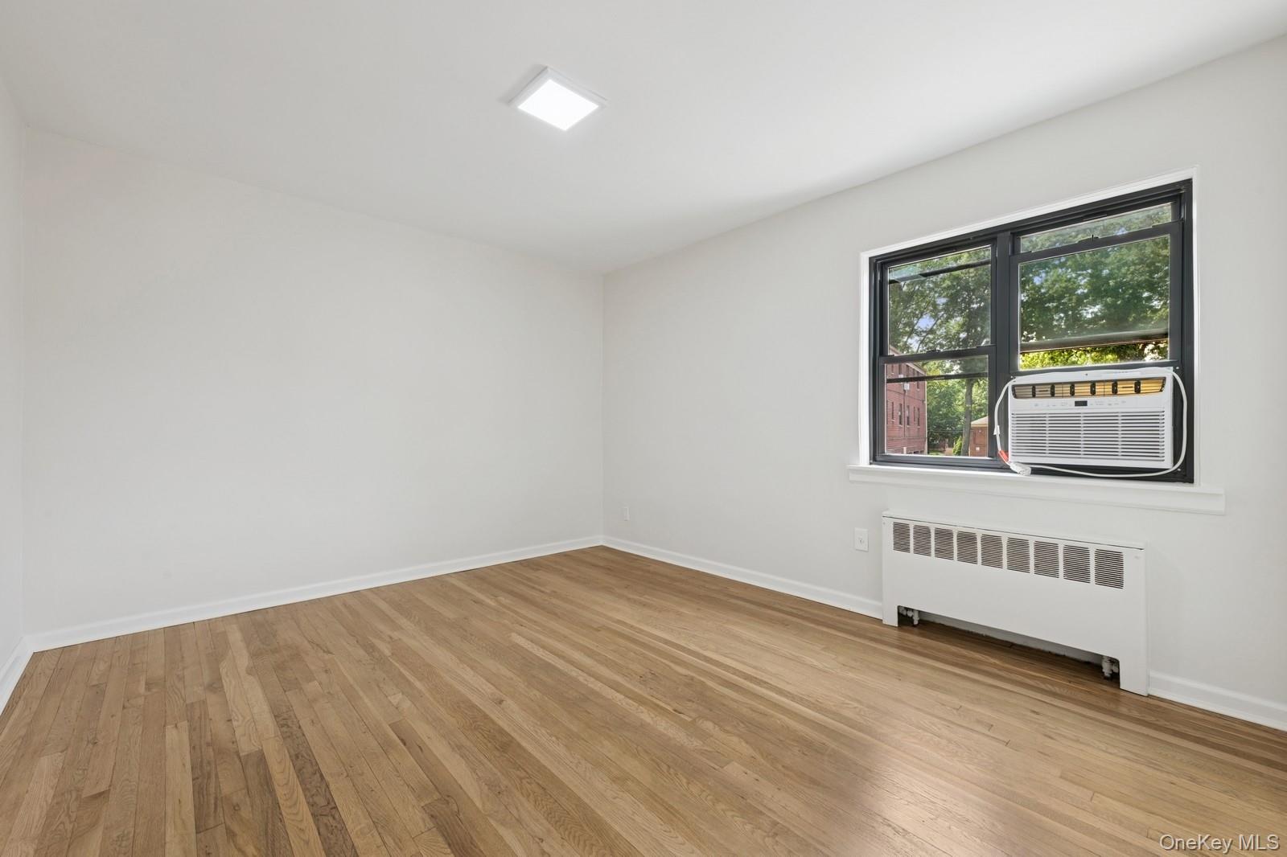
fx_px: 536
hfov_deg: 100.4
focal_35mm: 15
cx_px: 644
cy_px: 428
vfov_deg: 77.3
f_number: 11
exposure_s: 1/3.33
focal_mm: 15
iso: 100
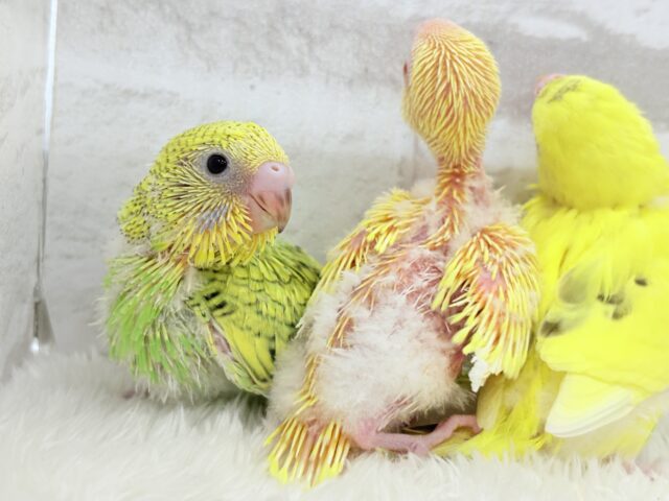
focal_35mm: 52
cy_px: 250
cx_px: 334
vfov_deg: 28.0
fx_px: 1005
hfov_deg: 36.8
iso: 80
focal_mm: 5.96
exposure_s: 1/100
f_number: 1.6
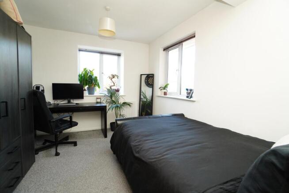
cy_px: 96
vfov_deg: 77.4
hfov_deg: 100.4
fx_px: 120
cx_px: 144
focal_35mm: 15
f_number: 4
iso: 800
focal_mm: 10
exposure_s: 1/60
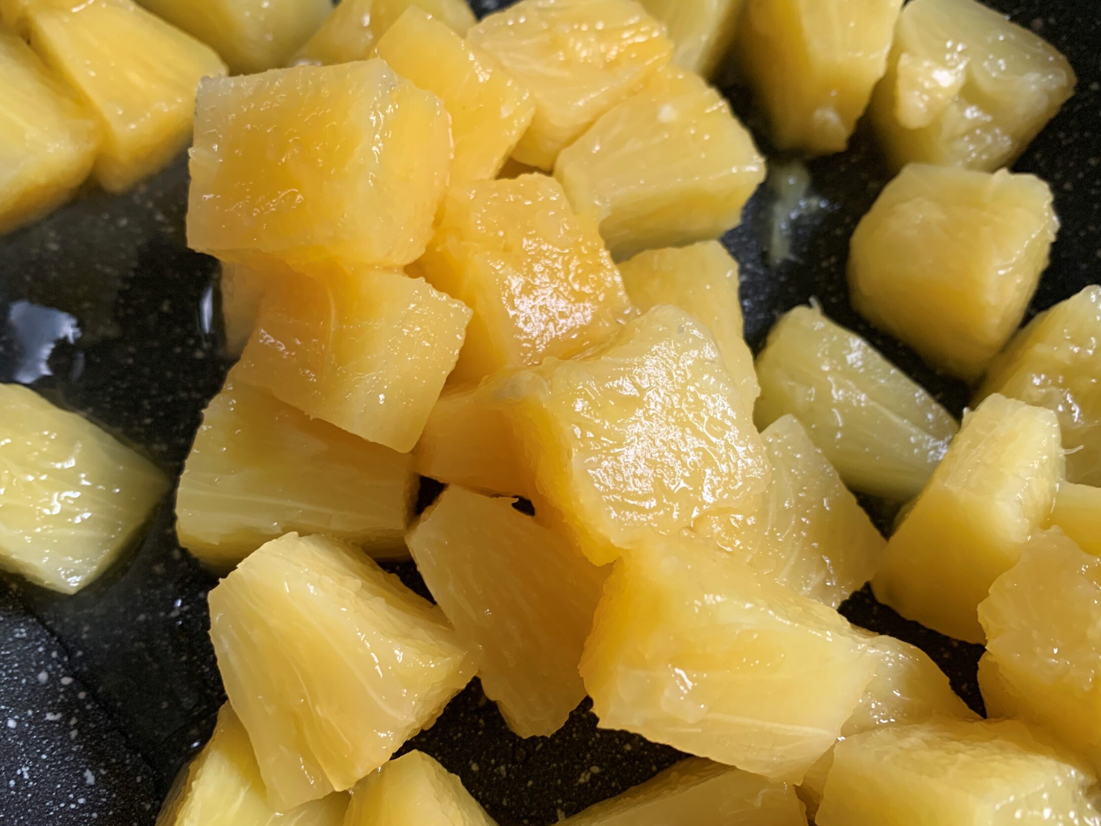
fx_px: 954
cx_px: 543
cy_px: 399
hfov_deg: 60.0
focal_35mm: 30
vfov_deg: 46.8
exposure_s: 1/70
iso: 100
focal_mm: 4.25
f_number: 1.8
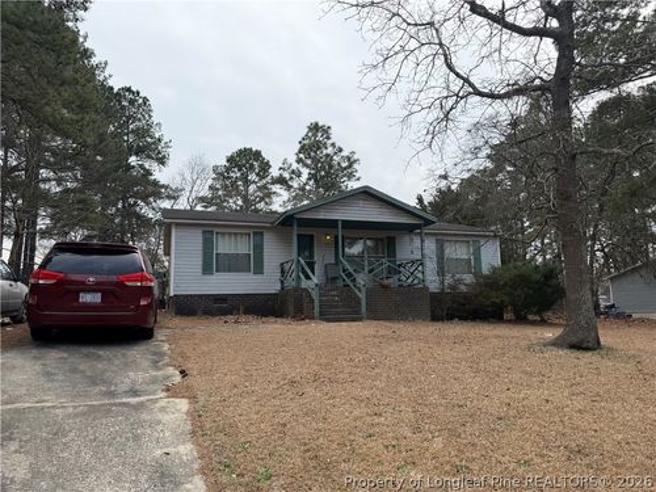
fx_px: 455
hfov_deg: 71.6
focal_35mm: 24
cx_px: 328
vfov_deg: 56.8
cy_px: 246
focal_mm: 6.76
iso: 80
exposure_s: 1/2703
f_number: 1.78
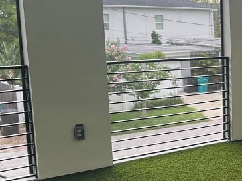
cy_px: 99
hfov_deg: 24.1
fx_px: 476
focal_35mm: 68
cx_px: 334
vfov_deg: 21.6
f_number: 1.78
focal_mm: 6.86
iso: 80
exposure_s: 1/204
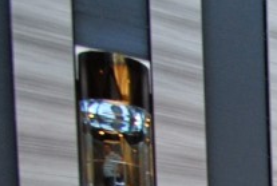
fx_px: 640
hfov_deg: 16.1
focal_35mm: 83
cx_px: 610
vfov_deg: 13.1
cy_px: 426
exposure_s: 1/50
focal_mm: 10
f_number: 3.5
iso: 200
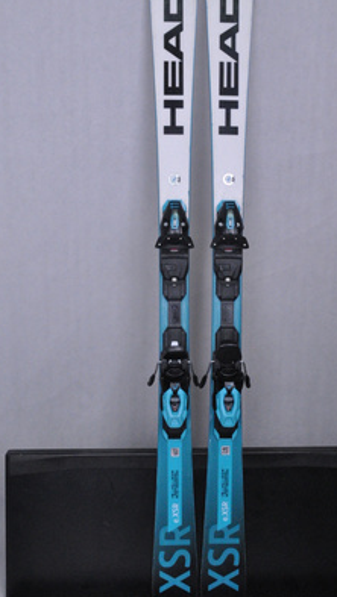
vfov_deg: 47.3
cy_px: 265
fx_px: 682
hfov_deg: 27.7
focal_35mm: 43
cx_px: 197
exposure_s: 1/125
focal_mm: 24
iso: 3200
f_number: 9.5
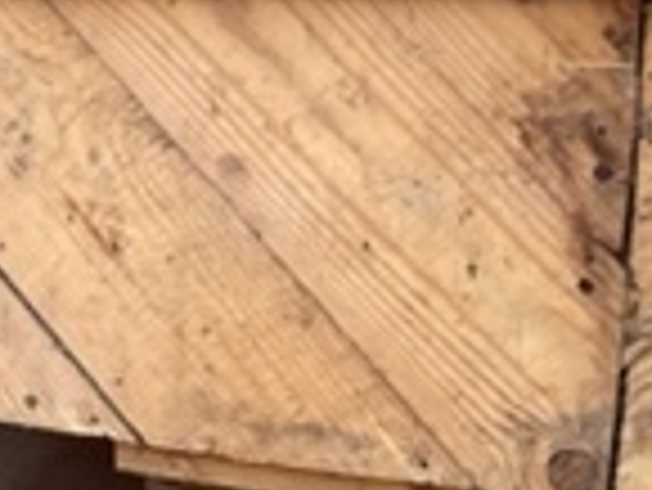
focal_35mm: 115
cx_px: -463
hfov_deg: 15.2
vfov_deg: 12.9
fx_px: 2168
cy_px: 355
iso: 40
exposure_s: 1/221
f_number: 1.6
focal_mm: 5.1
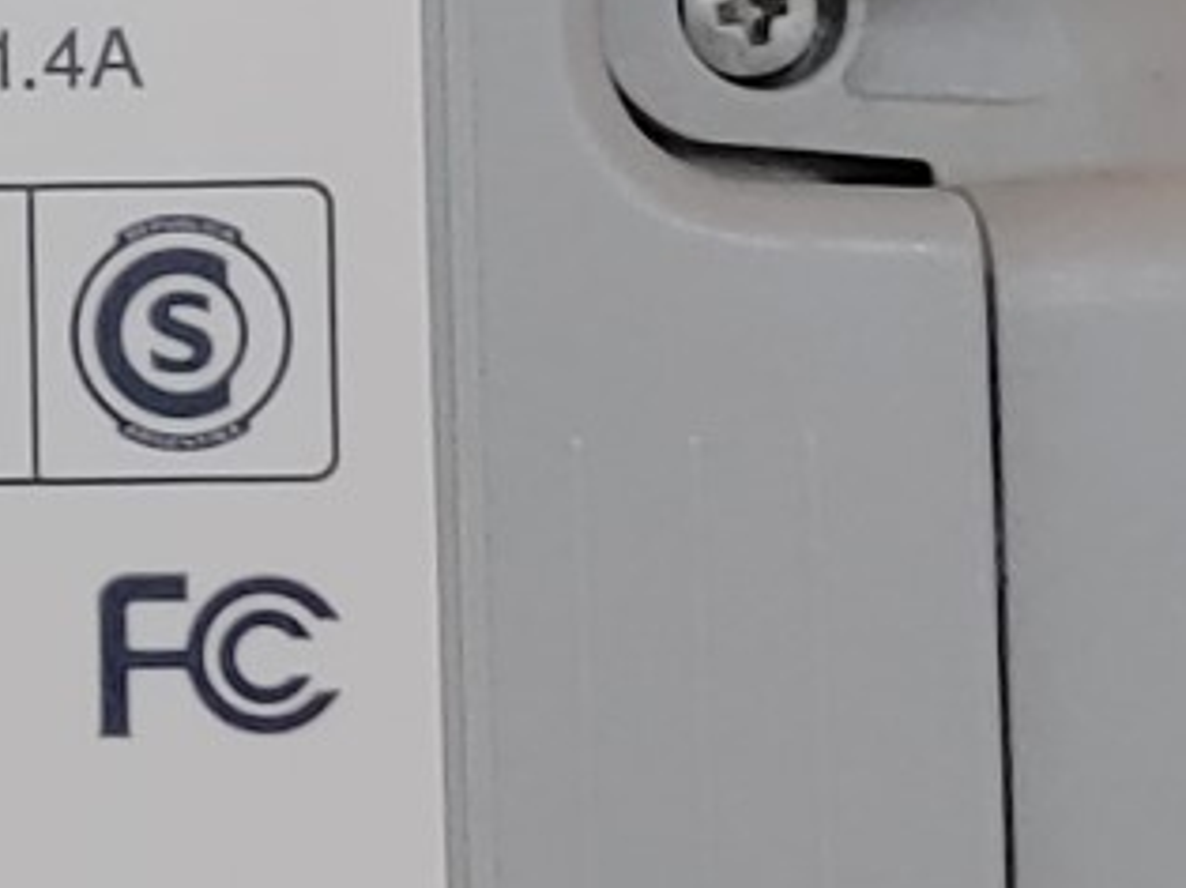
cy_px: 248
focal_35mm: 201
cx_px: -1088
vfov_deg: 7.4
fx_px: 6884
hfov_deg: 9.3
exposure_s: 1/120
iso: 50
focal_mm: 4.36
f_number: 1.8
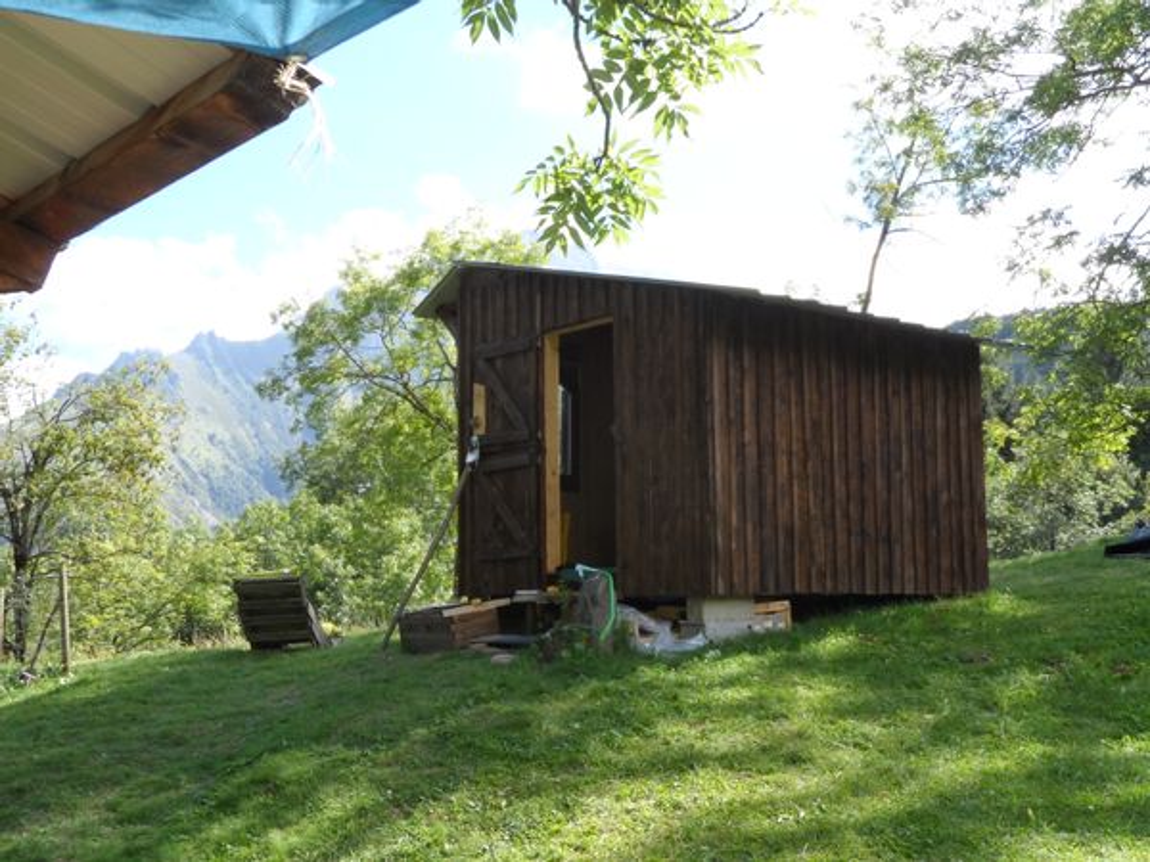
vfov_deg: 35.1
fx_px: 1362
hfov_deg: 45.8
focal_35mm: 41
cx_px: 575
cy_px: 431
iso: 80
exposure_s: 1/250
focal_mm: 6.8
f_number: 3.7
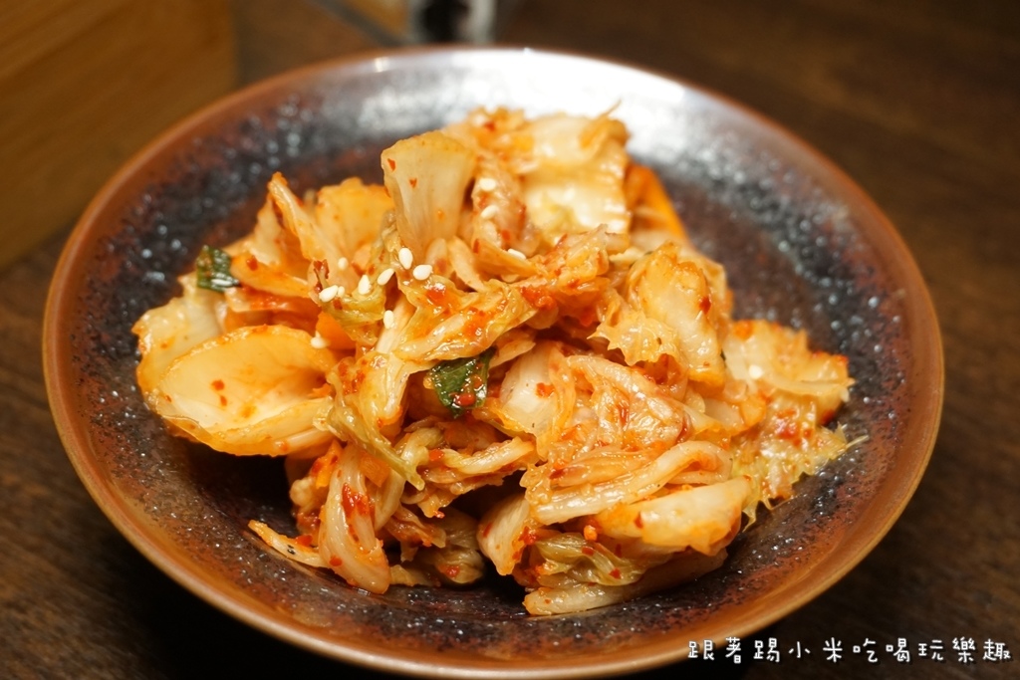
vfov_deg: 27.3
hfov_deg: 40.0
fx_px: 1403
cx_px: 510
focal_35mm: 50
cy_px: 340
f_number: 5
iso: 1000
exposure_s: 1/60
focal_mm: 33
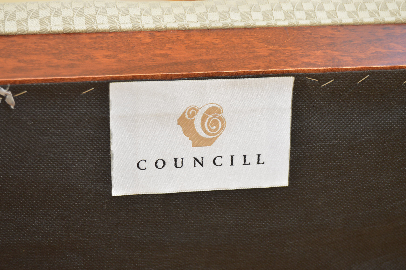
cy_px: 135
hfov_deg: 24.6
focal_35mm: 82
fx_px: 930
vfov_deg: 16.5
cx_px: 203
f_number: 6.3
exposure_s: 1/125
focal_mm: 55
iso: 400
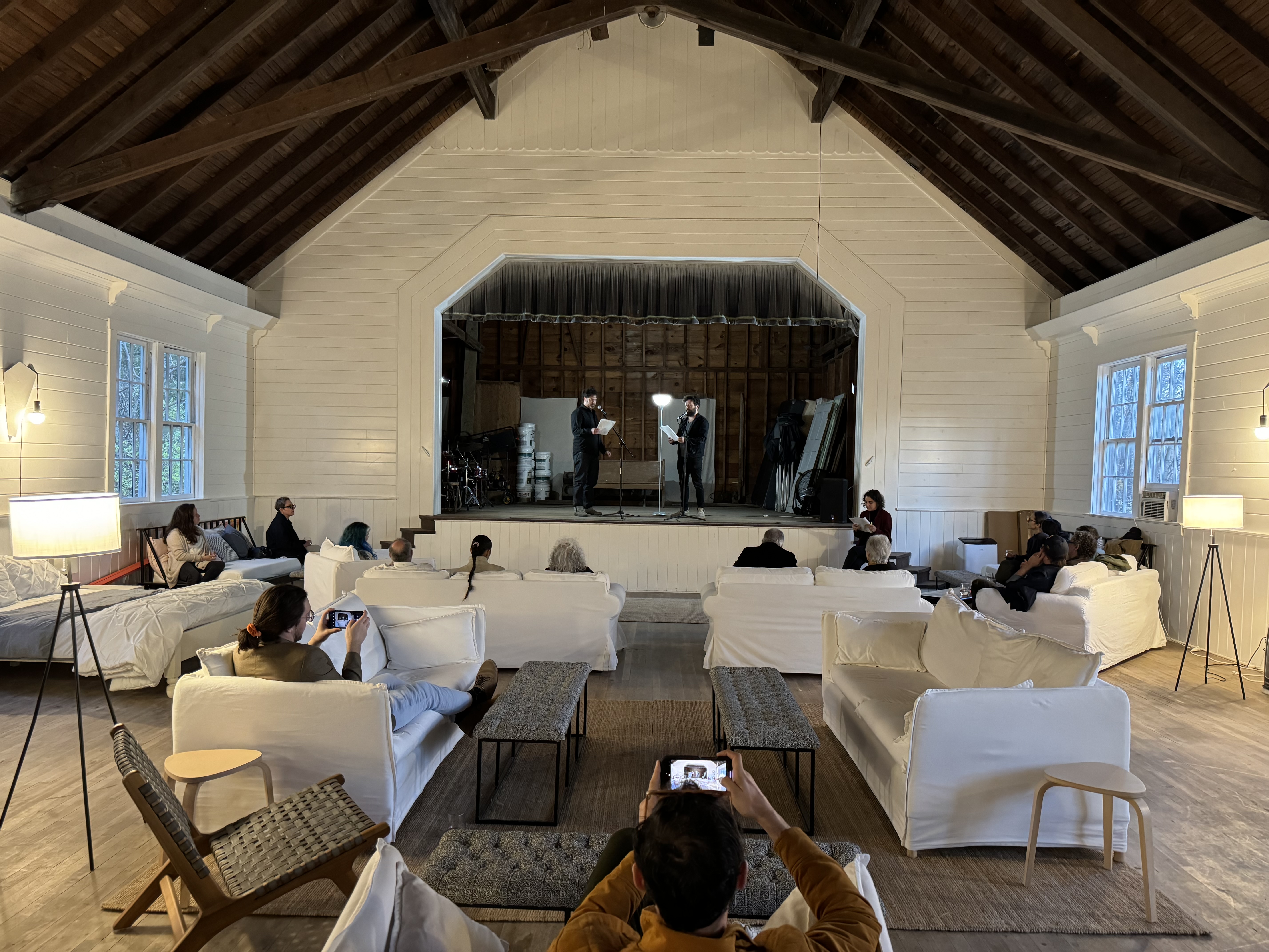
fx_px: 880
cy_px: 476
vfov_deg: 56.8
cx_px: 634
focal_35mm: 24
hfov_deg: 71.6
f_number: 1.78
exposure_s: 1/60
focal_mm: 6.76
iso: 640
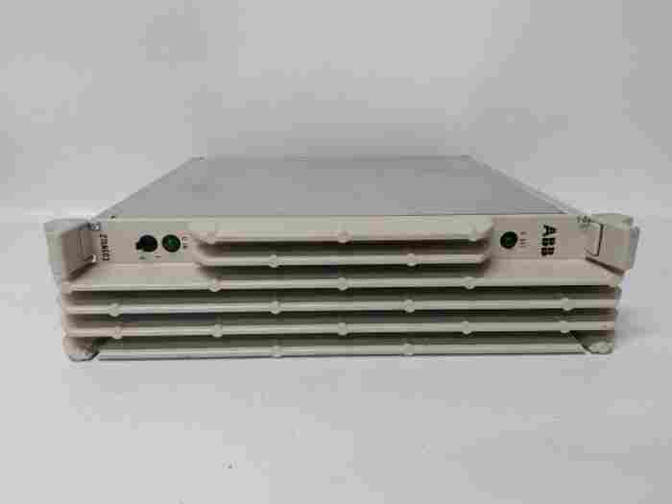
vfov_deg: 51.4
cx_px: 336
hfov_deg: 65.3
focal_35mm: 27
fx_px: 524
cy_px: 252
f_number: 2
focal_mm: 3.79
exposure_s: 1/33
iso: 167
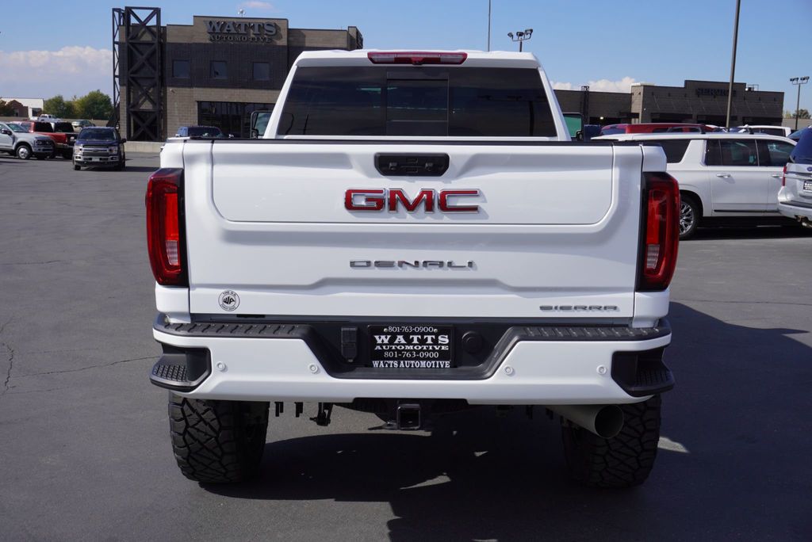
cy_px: 271
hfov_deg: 47.9
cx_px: 406
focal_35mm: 40
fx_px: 914
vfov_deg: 33.1
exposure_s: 1/250
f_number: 11
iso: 100
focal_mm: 27
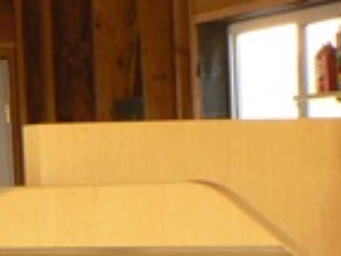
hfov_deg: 12.0
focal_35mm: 161
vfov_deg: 8.7
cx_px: -64
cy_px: 505
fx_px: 1585
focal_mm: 6
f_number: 2.8
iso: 200
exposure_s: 1/50
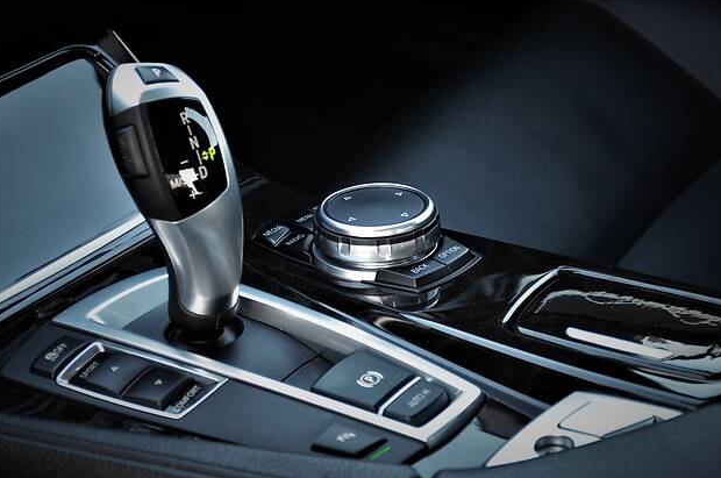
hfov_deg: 17.1
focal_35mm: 120
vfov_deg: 11.4
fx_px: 2399
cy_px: 229
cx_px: 355
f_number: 5.3
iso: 1400
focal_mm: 62
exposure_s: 1/125
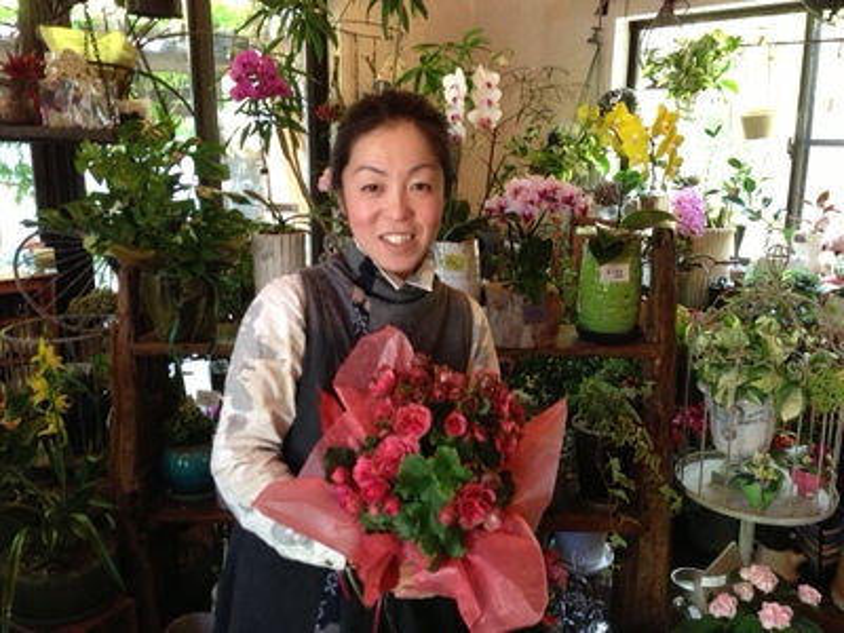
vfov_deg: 42.9
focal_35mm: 33
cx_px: 422
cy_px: 316
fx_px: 805
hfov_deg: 55.4
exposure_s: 1/20
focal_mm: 4.13
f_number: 2.4
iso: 125
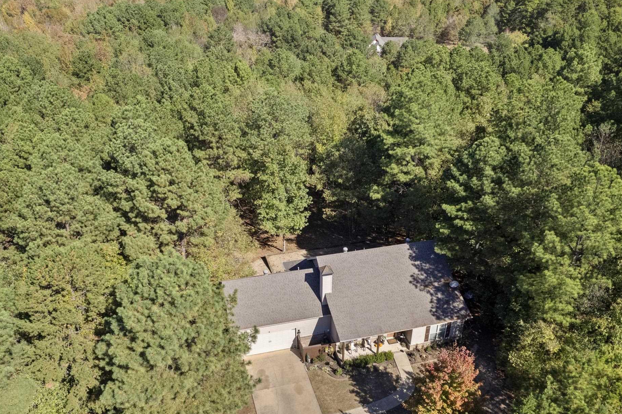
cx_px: 318
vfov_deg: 43.0
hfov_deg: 61.9
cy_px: 275
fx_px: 518
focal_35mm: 30
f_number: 2.8
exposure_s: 1/350
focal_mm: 8.38
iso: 400
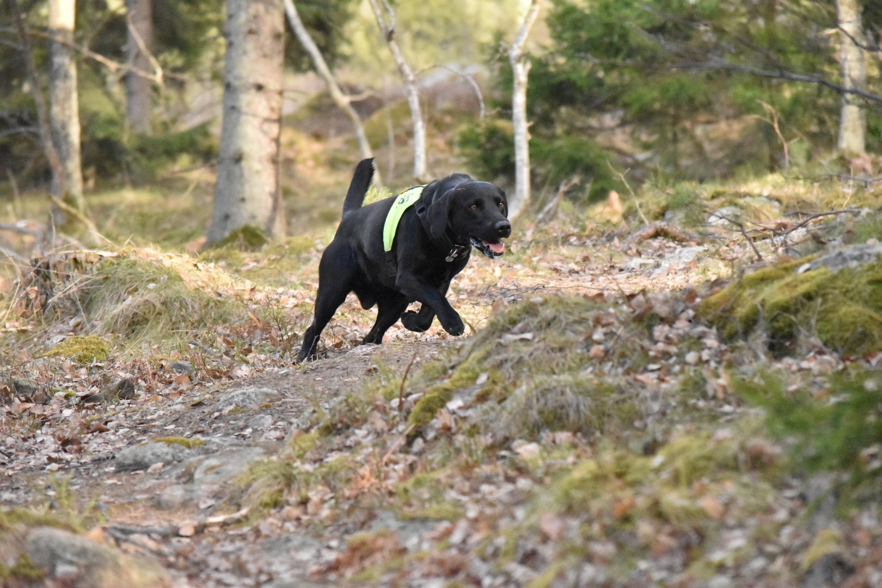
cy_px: 294
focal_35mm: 255
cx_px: 441
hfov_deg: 8.1
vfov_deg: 5.4
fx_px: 6247
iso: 6400
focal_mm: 170
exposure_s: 1/3200
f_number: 5.6
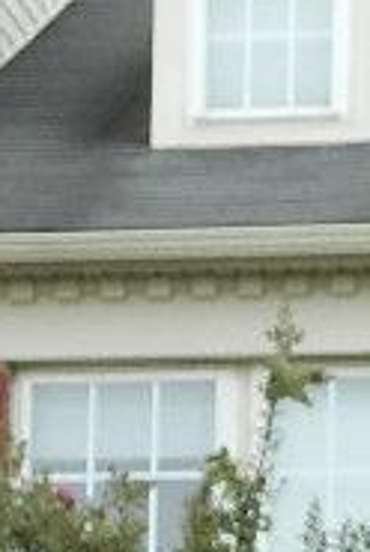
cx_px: 683
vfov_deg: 7.4
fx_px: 4147
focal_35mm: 270
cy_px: 925
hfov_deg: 5.0
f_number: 3.6
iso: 80
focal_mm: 8.4
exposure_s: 1/50
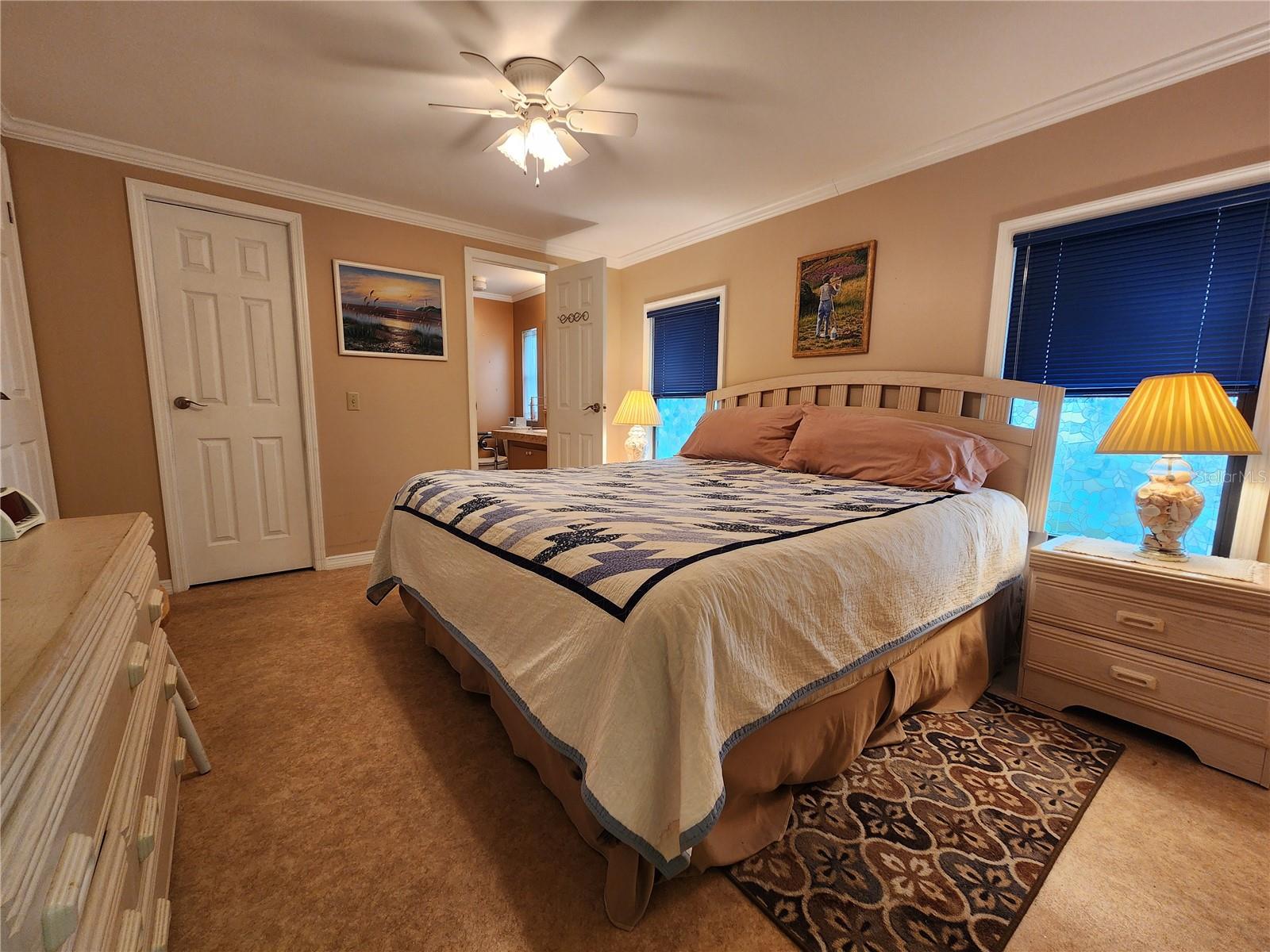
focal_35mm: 13
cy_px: 476
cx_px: 635
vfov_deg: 89.9
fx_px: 477
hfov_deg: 106.2
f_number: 2.2
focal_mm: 2.2
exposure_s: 1/60
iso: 160
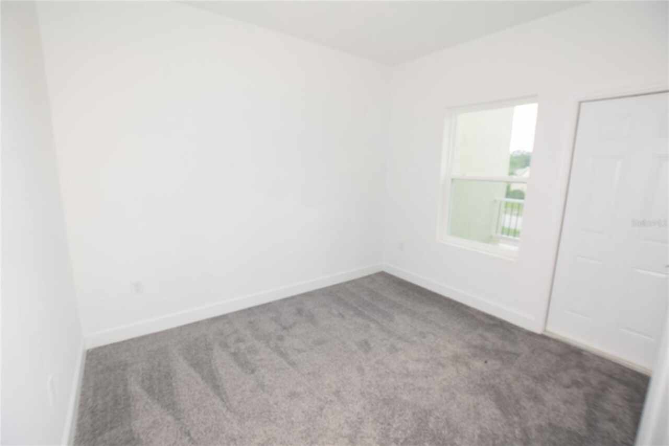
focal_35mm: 15
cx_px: 334
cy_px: 223
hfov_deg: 100.4
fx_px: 279
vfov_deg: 77.3
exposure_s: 1/125
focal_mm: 10
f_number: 5.6
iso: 360
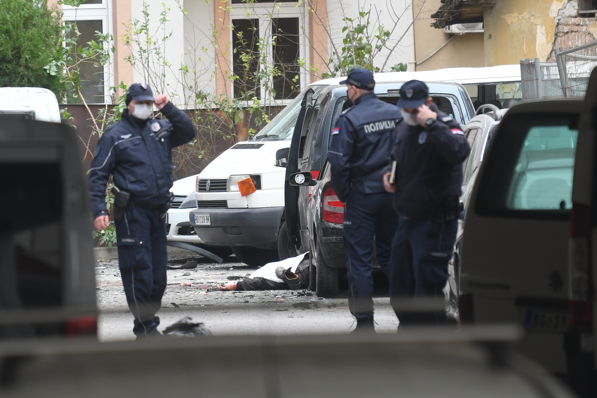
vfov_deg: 6.9
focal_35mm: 200
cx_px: 298
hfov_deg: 10.3
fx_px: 3316
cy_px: 199
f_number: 3.5
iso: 400
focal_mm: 200
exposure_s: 1/200
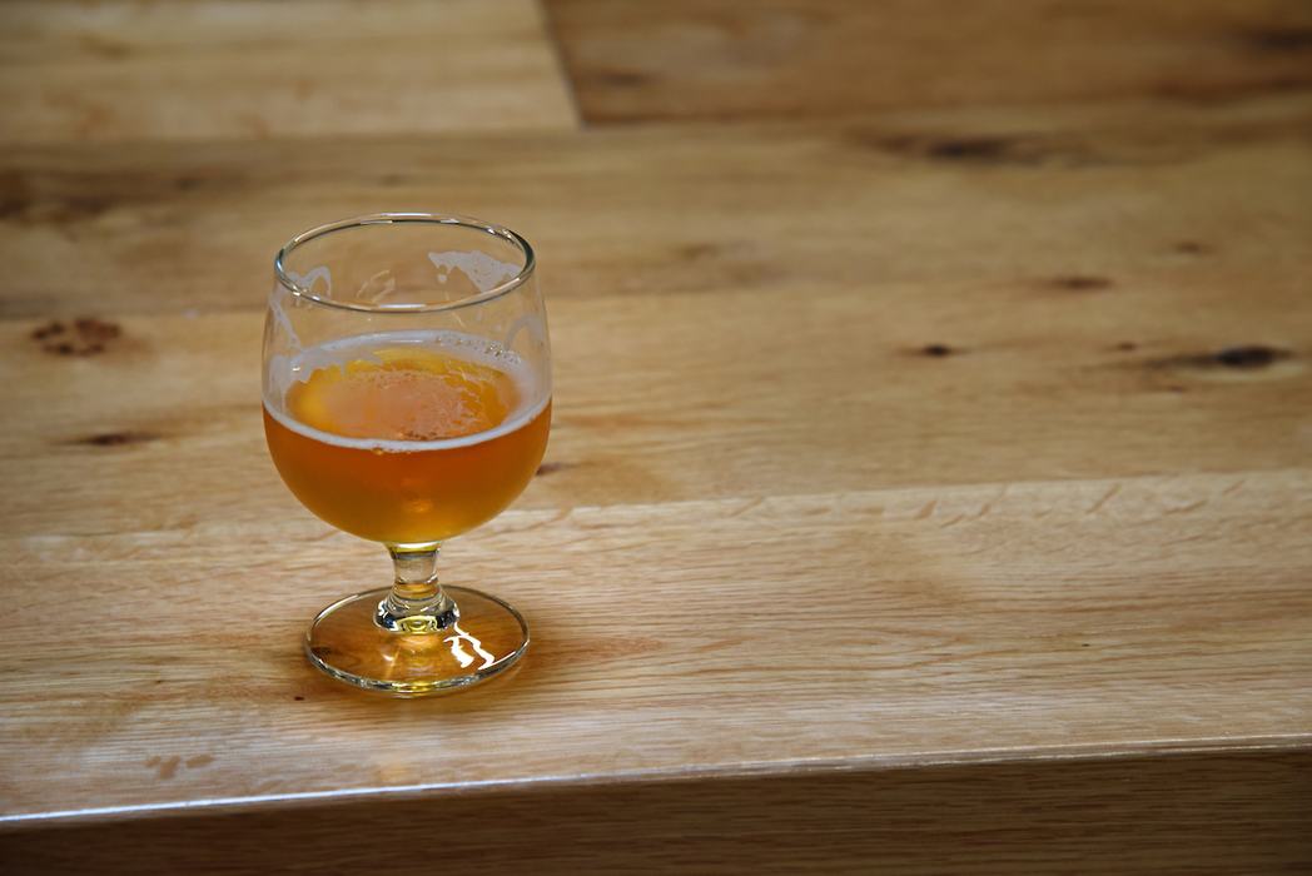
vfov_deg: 11.4
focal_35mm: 120
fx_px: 4376
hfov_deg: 17.1
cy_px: 438
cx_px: 656
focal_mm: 120
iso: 1600
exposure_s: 1/80
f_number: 6.3
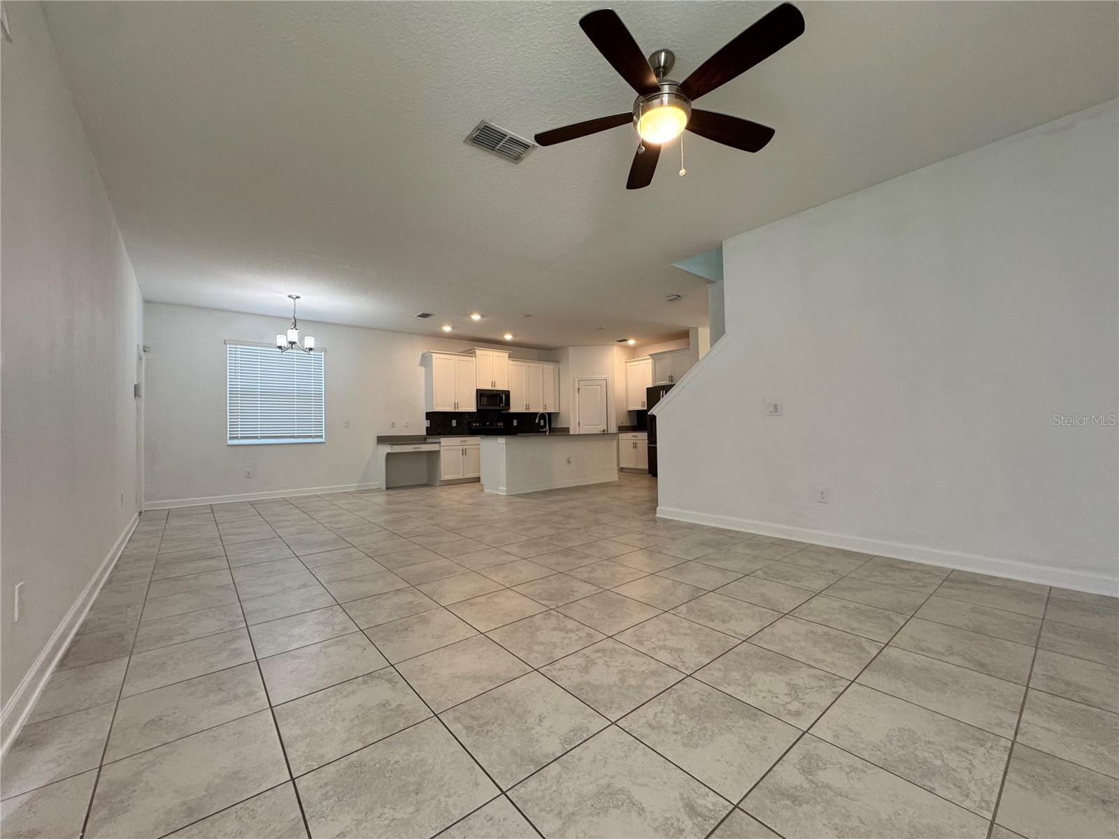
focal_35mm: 14
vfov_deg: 85.7
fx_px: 453
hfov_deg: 102.1
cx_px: 560
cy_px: 420
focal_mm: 2.22
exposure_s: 1/120
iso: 200
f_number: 2.2
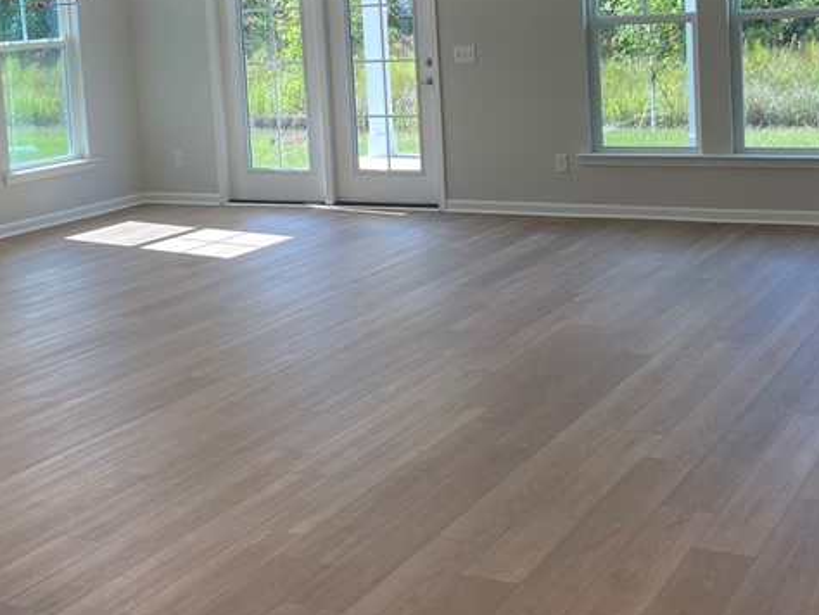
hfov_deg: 35.5
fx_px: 1278
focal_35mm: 54
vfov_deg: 26.6
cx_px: 468
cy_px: 126
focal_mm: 5.1
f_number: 1.6
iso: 32
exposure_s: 1/215
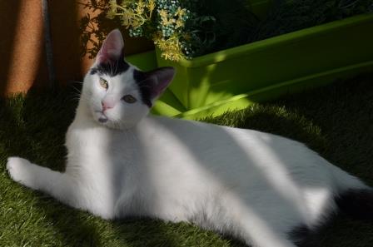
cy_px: 124
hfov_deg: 17.1
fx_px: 1241
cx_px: 186
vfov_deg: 11.4
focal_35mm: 120
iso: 500
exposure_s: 1/1000
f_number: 11
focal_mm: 80
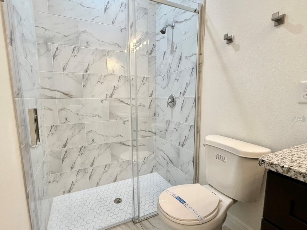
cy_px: 119
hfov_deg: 90.8
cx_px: 140
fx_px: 151
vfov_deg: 74.7
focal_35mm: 17
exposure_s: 1/120
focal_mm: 2.22
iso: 160
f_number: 2.2
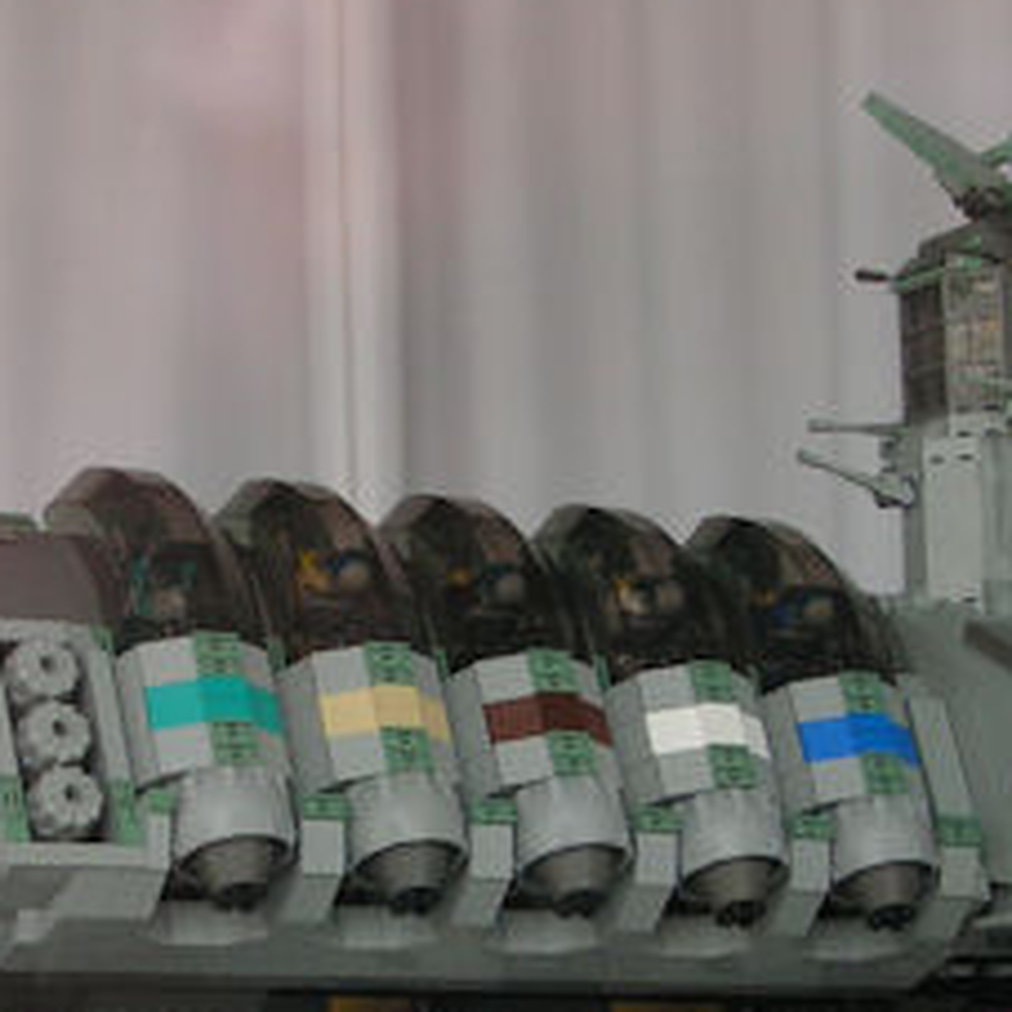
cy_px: 684
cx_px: 432
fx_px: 4134
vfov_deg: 13.9
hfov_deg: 14.0
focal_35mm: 125
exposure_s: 1/50
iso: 50
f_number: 2.8
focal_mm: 7.8
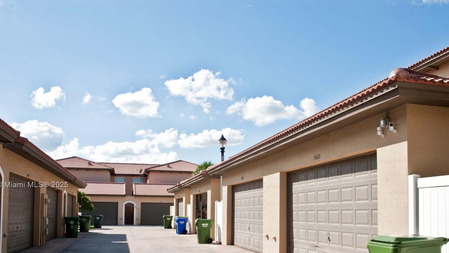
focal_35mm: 39
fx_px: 464
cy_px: 186
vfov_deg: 30.0
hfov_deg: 51.6
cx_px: 242
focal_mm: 29
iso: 250
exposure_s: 1/160
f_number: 14
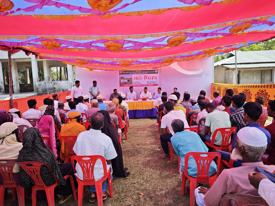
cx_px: 138
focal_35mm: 23
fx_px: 183
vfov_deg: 58.9
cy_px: 103
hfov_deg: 73.9
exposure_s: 1/810
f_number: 1.44
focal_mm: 6.68
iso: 50
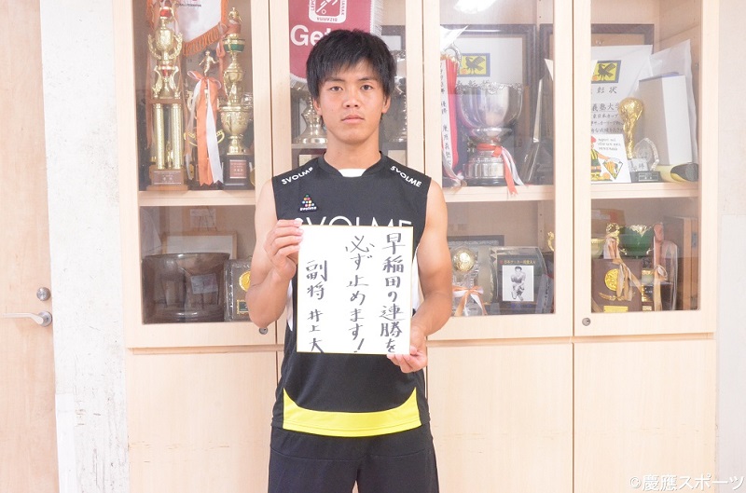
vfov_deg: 30.7
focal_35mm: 44
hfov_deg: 45.1
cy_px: 246
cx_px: 373
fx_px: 899
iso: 6400
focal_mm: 29
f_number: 14
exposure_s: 1/40
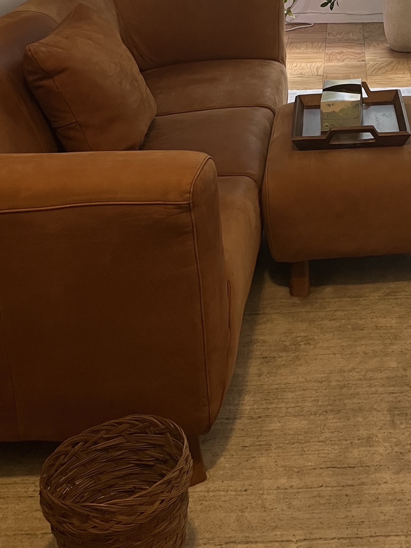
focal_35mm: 58
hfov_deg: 24.4
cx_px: 383
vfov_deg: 30.0
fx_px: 918
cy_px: -46
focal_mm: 5.1
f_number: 1.6
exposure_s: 1/60
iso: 125
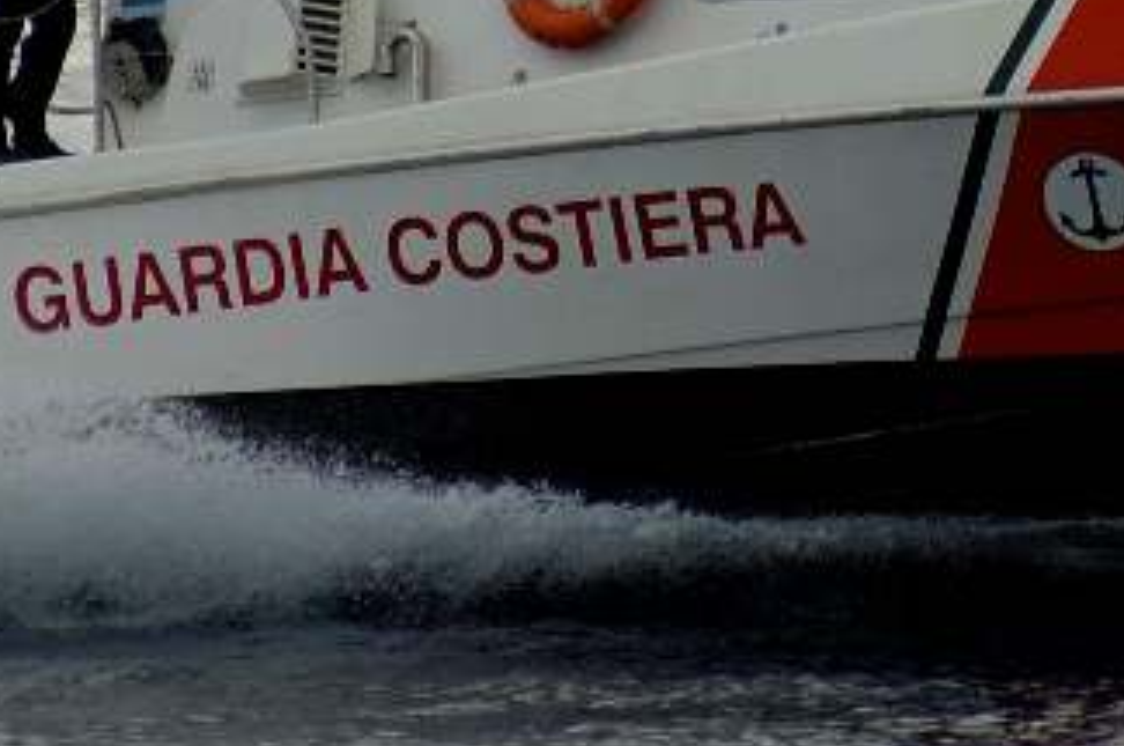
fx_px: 44394
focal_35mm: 1424
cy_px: 33
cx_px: 642
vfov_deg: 1.0
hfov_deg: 1.5
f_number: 5.6
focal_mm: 300
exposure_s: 1/1000
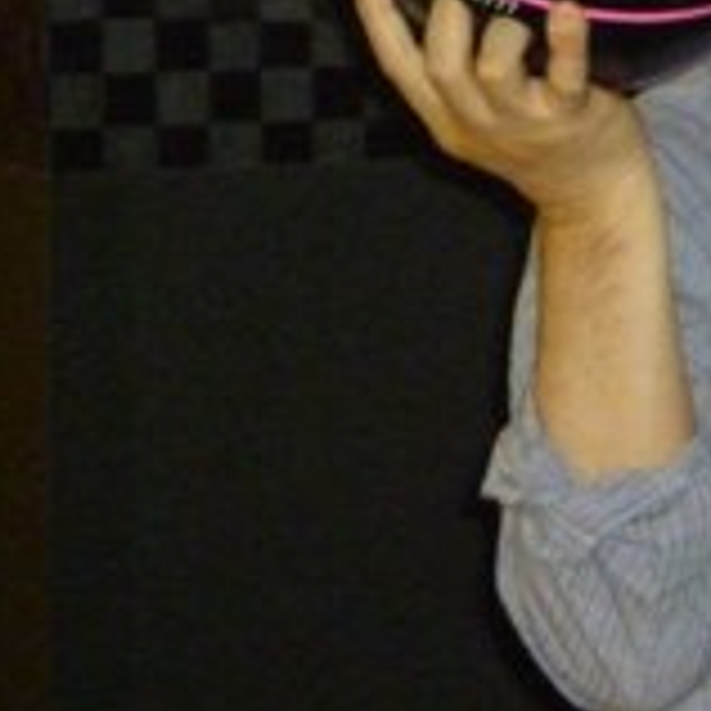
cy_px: 0
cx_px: 981
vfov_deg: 7.1
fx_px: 5693
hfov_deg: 7.1
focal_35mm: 245
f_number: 5.6
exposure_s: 1/50
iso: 800
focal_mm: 17.3
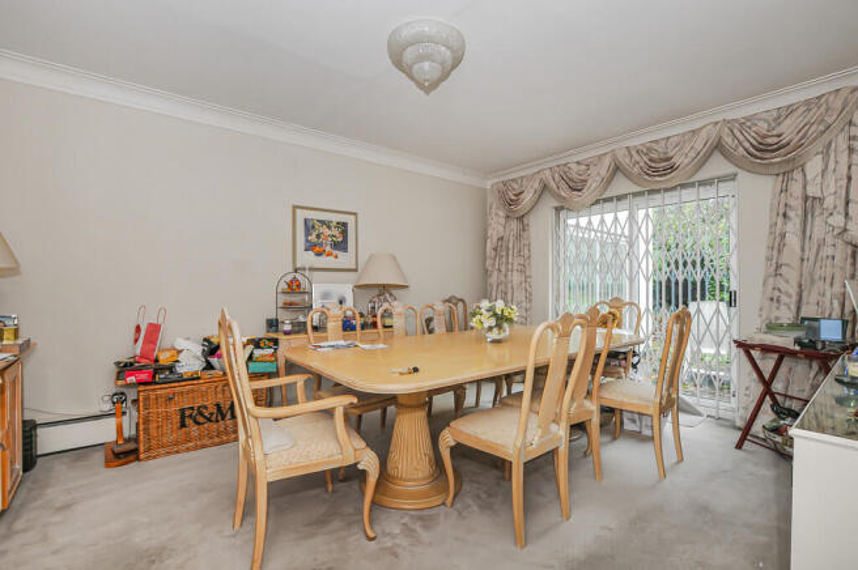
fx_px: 357
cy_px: 285
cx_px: 429
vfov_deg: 77.2
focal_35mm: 15
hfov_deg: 100.4
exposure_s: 1/2.5
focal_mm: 10
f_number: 11
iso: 250
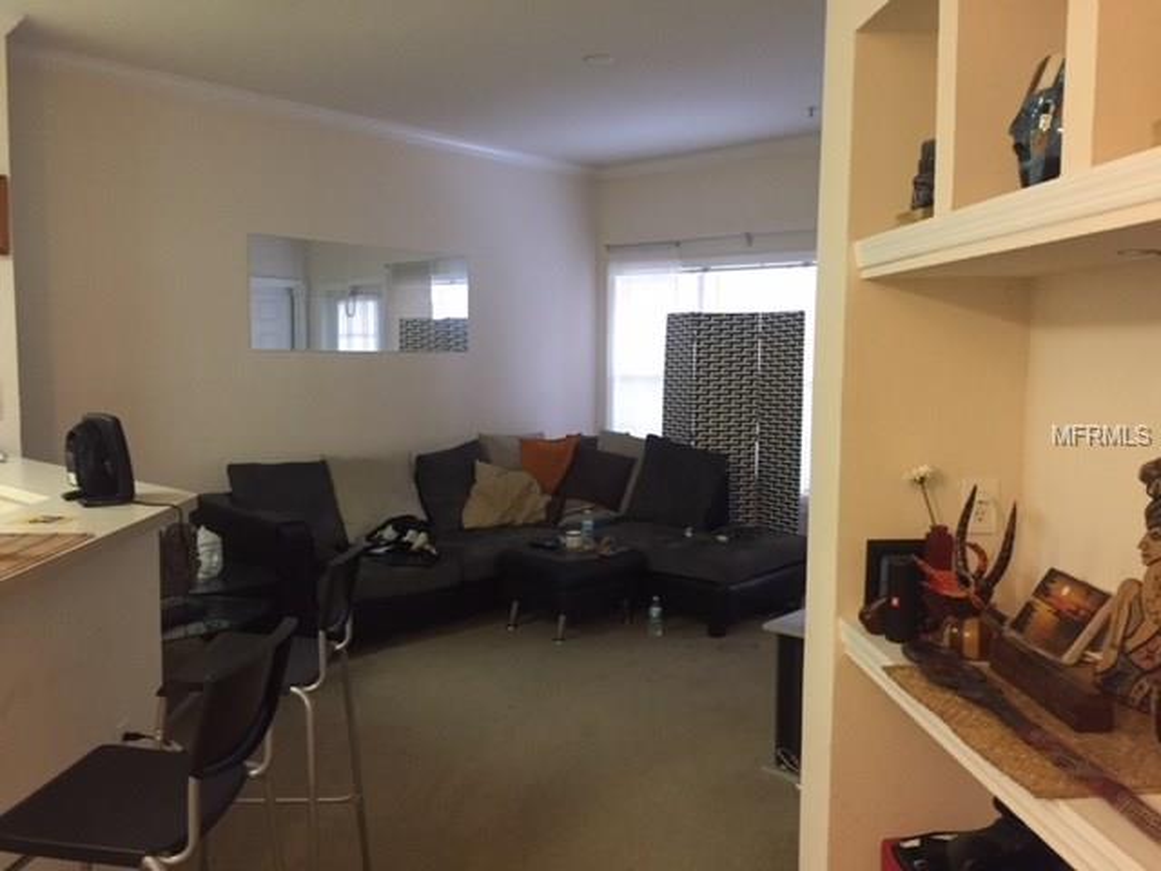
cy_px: 436
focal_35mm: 29
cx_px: 580
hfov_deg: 61.7
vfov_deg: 48.2
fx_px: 973
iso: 250
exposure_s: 1/15
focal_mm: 4.15
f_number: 2.2
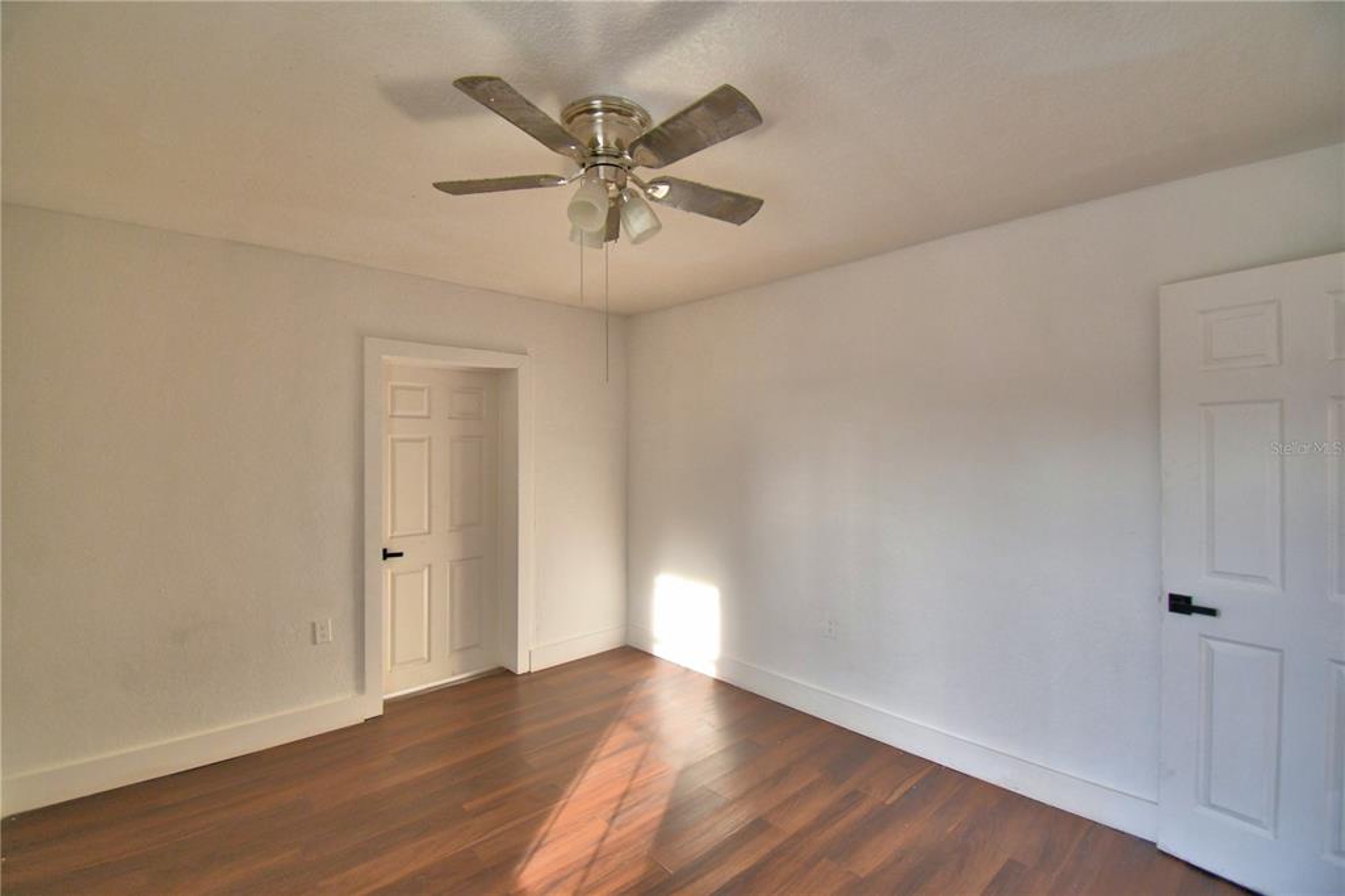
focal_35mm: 15
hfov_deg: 100.4
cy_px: 448
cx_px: 672
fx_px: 560
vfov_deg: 77.3
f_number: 4.5
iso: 320
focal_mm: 10
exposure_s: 1/125
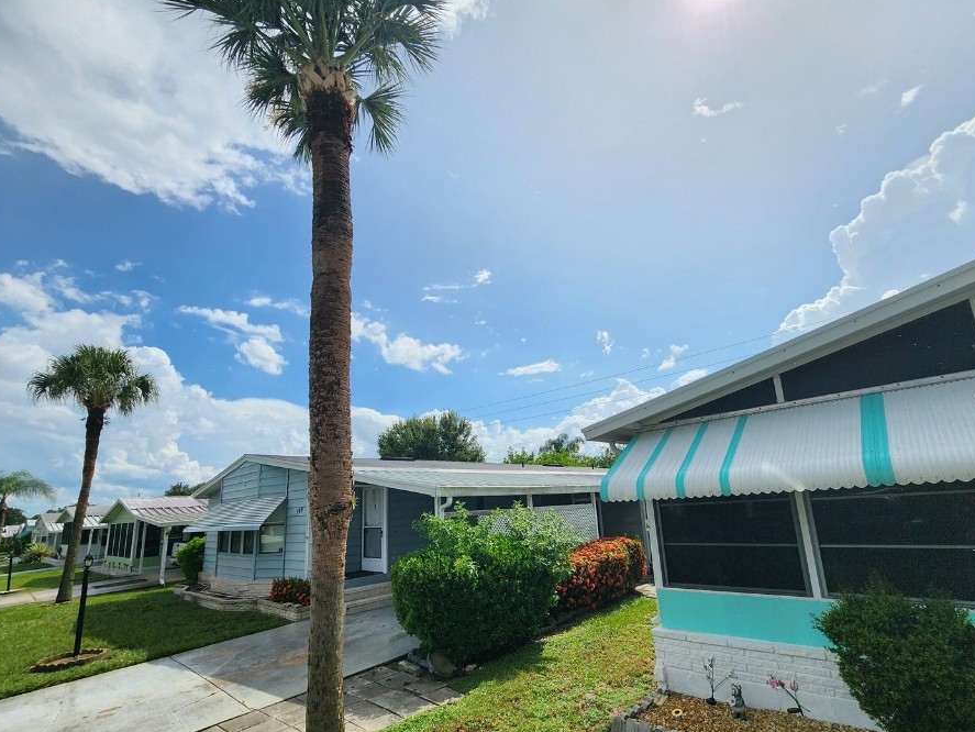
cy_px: 399
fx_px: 423
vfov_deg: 81.6
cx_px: 514
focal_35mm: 15
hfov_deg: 98.1
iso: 50
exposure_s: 1/5335
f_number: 2.2
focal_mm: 2.2
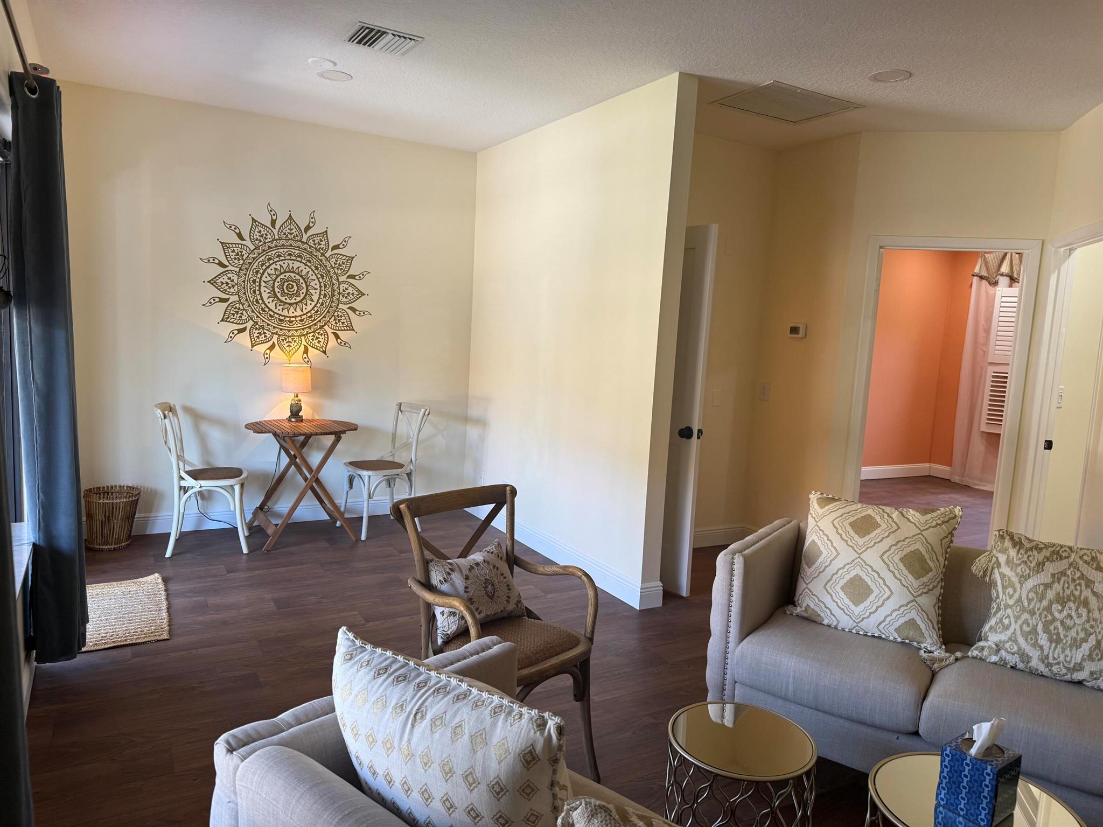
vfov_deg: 56.8
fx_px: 765
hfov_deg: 71.6
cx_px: 552
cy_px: 414
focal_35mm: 24
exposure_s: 1/120
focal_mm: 6.76
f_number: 1.78
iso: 125
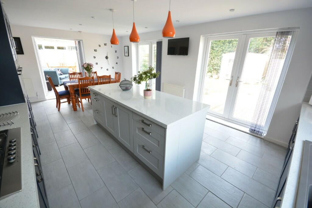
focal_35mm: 15
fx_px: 130
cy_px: 104
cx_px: 156
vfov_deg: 77.3
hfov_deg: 100.4
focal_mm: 10
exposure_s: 1/15
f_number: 8
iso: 400
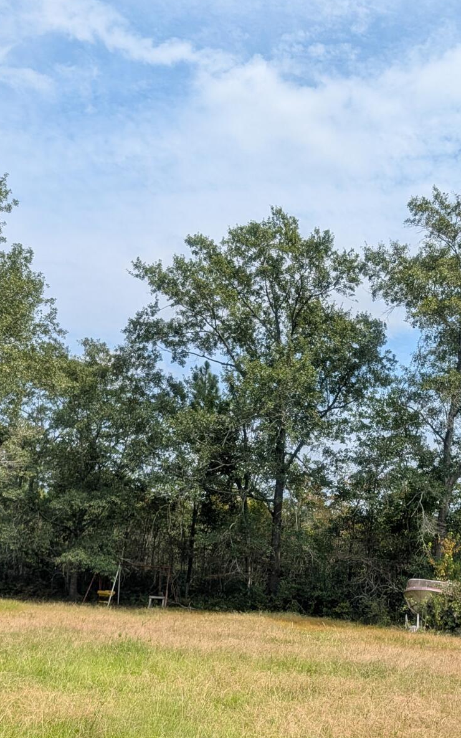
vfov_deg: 45.2
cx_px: 311
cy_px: 518
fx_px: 865
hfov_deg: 29.6
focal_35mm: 43
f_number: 1.68
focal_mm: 6.9
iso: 19
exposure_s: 1/1462
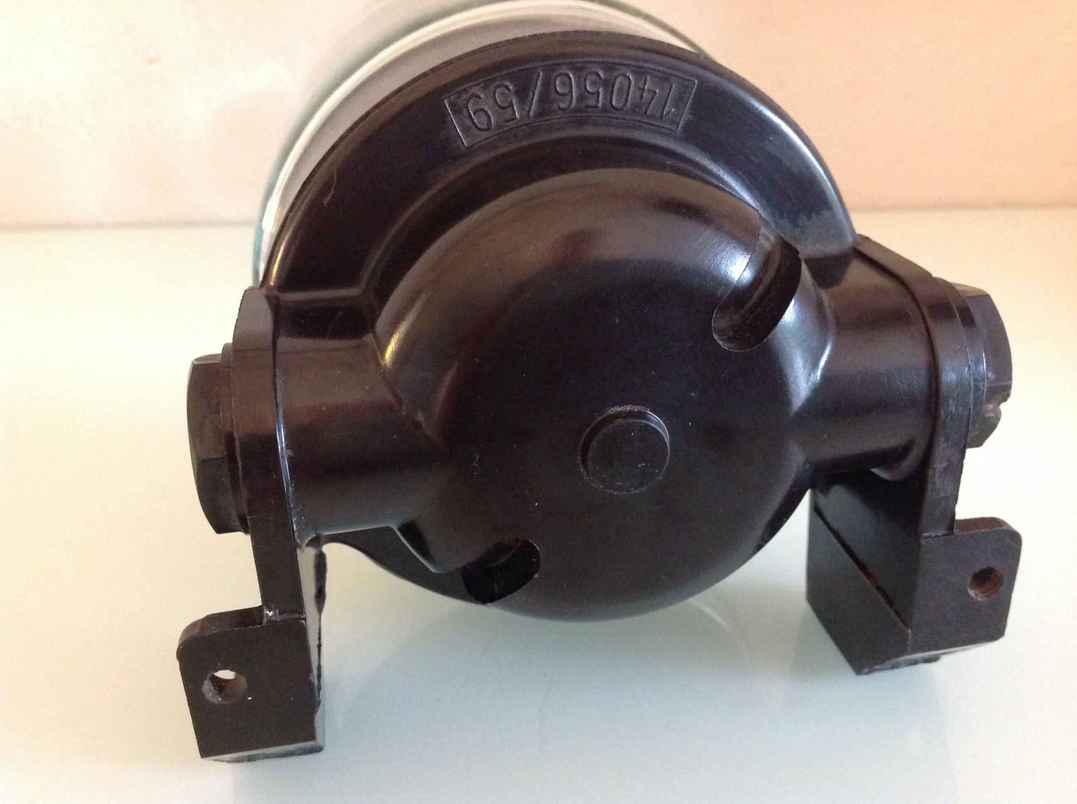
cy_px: 402
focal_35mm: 35
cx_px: 538
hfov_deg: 52.7
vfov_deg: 40.6
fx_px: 1087
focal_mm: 4.28
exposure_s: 1/15
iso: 500
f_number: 2.4
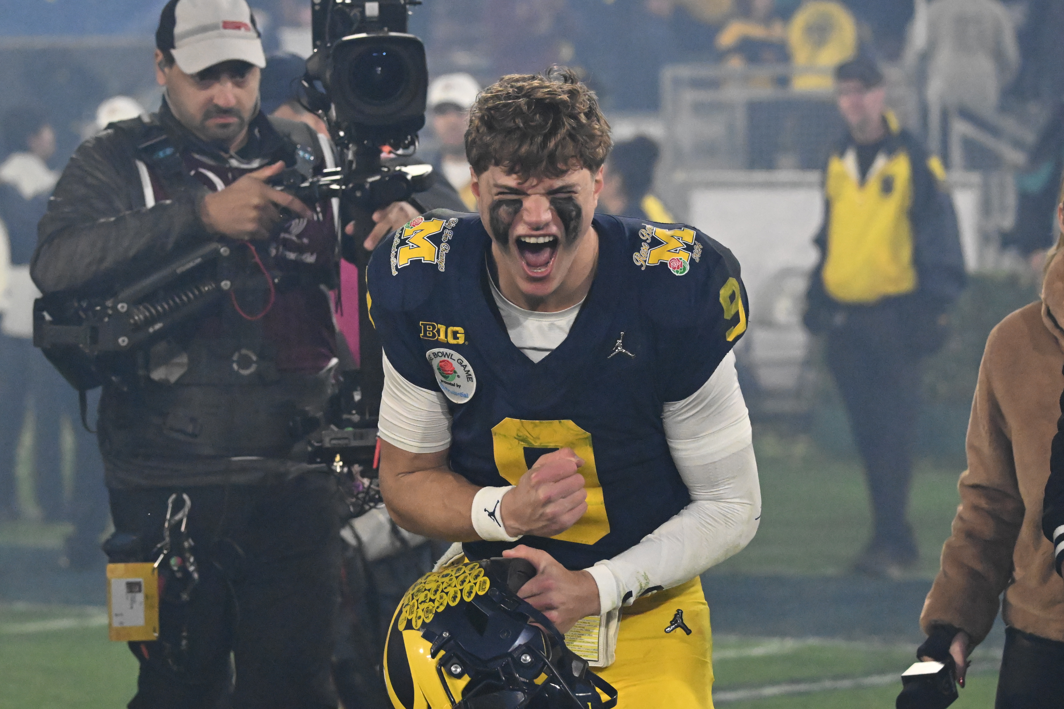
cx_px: 532
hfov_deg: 9.5
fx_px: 6412
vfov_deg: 6.3
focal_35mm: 217
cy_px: 354
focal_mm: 145
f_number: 5.6
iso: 10000
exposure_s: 1/3200
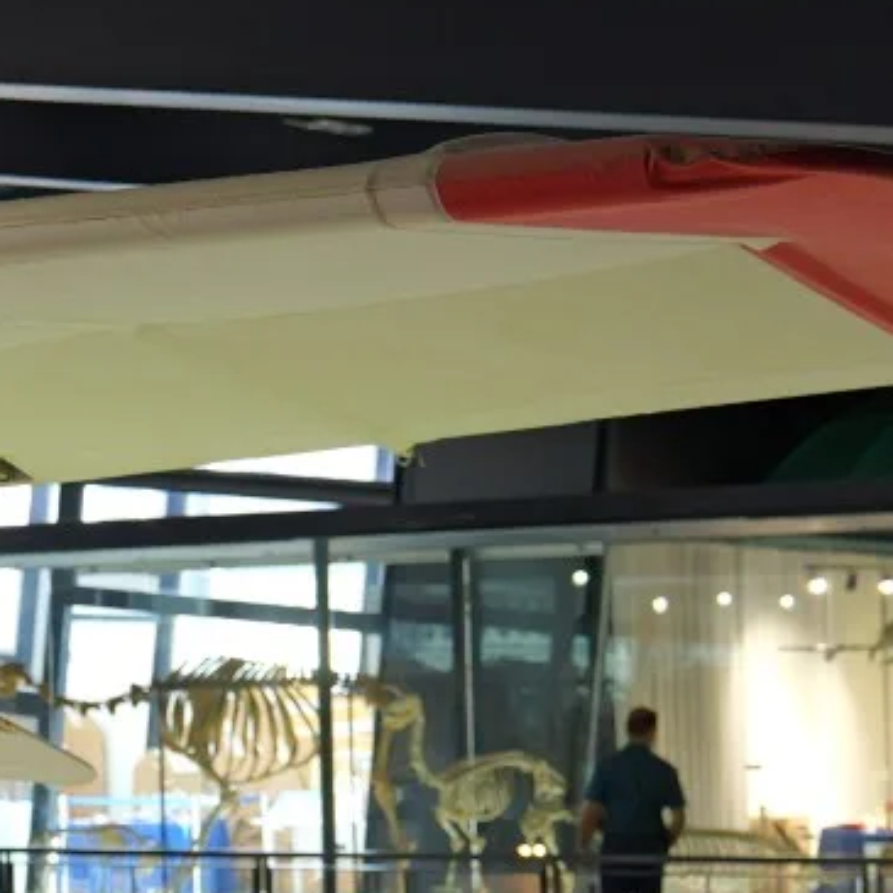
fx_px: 3853
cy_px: 546
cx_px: -450
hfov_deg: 12.6
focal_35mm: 132
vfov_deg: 13.2
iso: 1600
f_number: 4.5
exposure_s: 1/60
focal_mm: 35
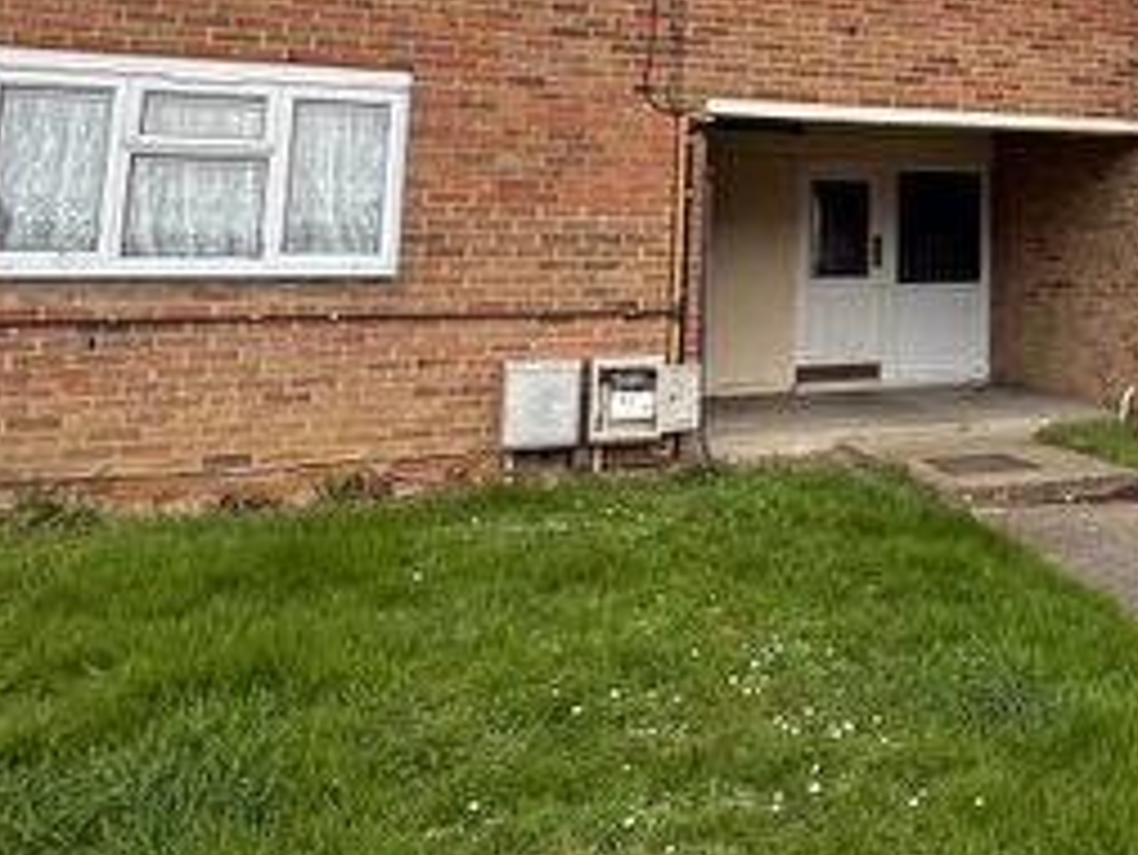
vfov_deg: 37.6
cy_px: 119
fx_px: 1184
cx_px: 1160
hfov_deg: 43.3
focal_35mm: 36
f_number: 1.8
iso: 32
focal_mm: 1.57
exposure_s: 1/853
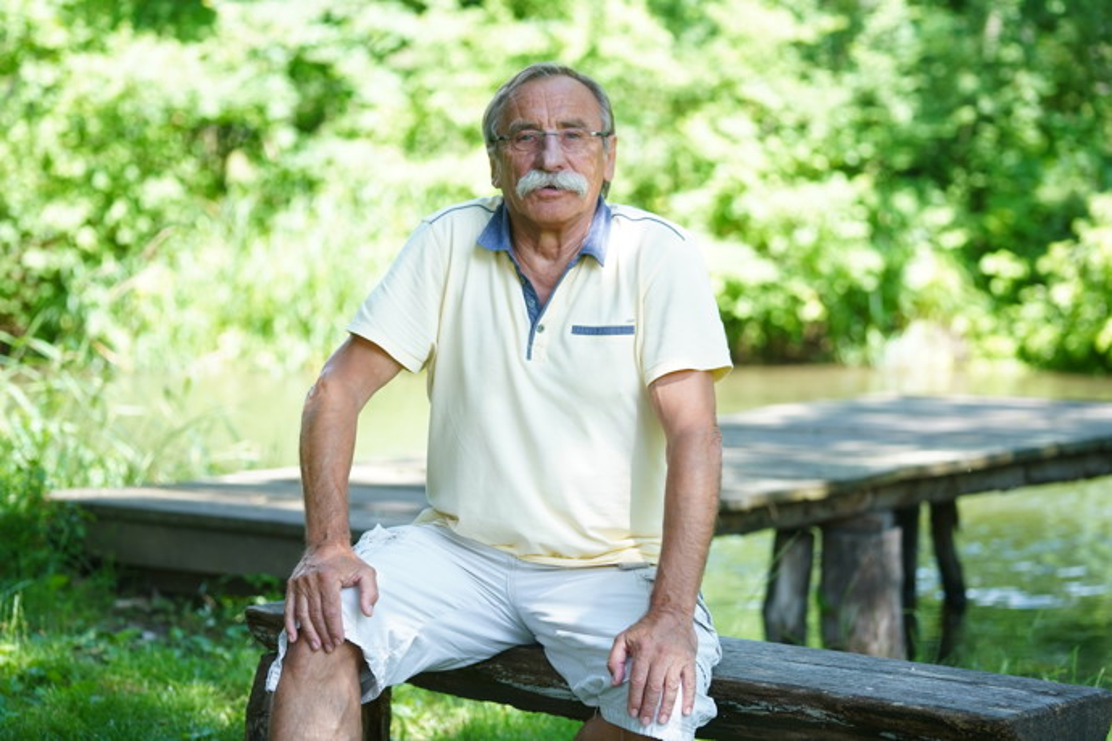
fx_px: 3428
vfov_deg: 12.3
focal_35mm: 111
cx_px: 556
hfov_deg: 18.4
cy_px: 370
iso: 640
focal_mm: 111
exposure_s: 1/400
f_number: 4
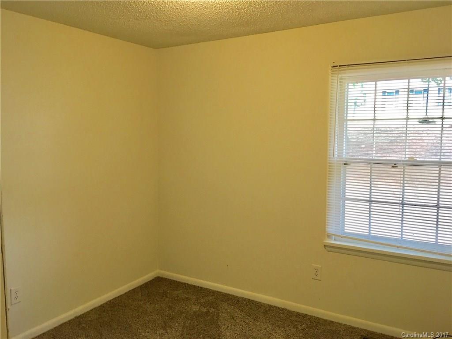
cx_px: 226
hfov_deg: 61.7
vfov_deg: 48.2
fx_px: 379
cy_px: 170
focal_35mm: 29
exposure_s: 1/30
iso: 80
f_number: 2.2
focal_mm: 4.15
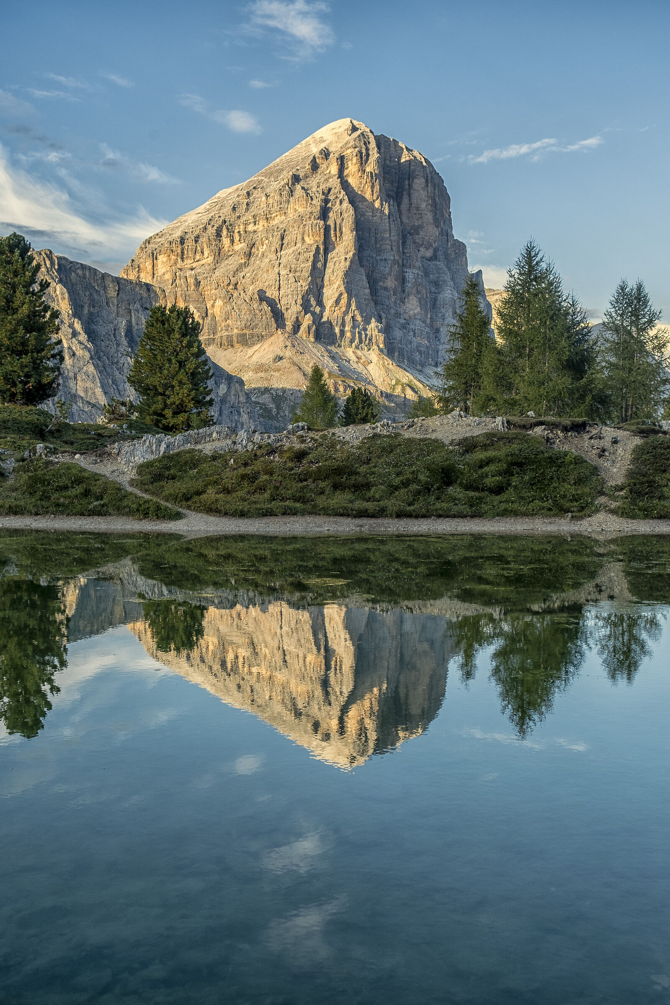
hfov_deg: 41.1
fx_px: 893
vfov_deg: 58.7
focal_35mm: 32
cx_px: 335
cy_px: 502
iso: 160
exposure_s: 1/180
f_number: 5
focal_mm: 21.4
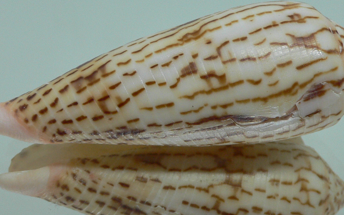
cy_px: 99
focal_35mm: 59
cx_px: 183
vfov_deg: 22.0
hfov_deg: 34.5
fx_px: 553
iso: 100
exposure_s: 1/60
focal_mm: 4.6
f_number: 2.8
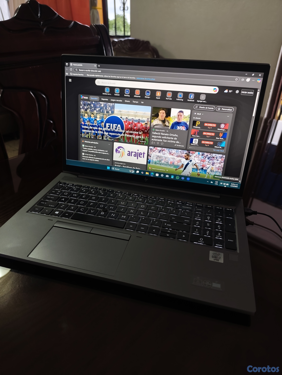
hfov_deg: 58.9
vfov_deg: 73.9
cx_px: 141
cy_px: 188
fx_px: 250
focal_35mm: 23
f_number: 1.65
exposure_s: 1/30
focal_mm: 6.19
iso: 1000
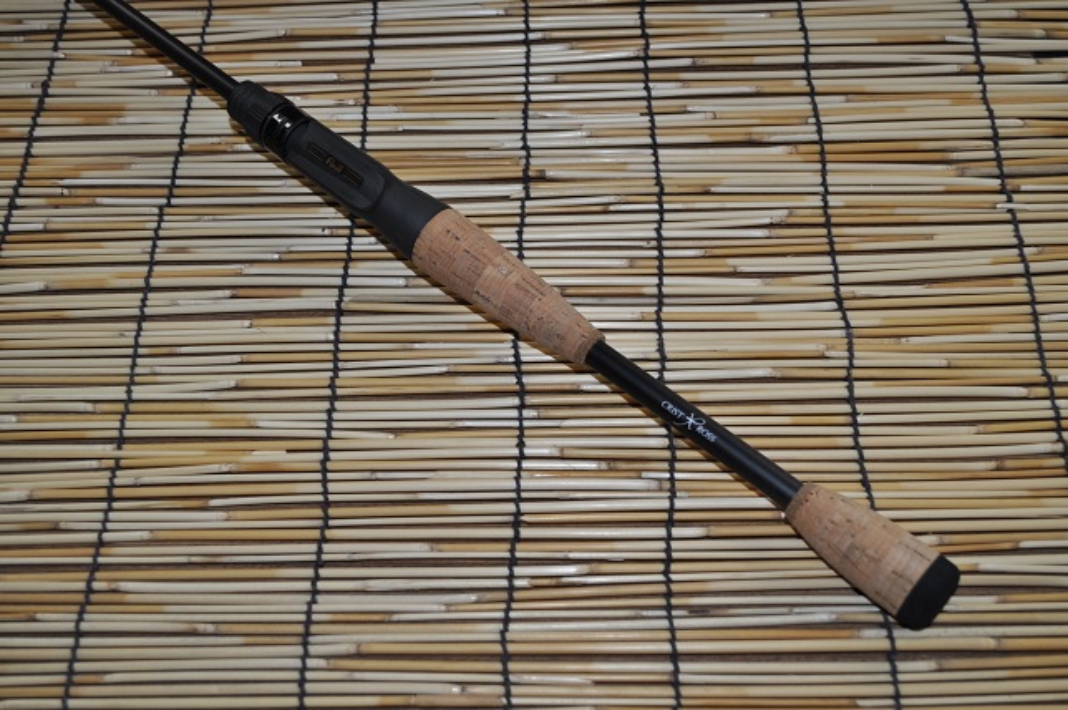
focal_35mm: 51
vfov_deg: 26.4
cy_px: 355
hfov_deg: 38.9
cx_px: 534
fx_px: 1511
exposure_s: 1/30
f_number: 5.6
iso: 200
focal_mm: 34
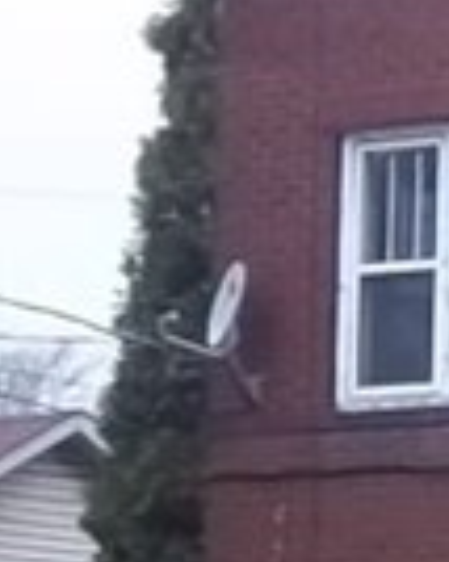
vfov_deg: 5.5
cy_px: 80
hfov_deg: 4.2
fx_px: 5820
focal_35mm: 350
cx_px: 1595
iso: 160
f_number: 4.58
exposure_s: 1/80
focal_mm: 8.3
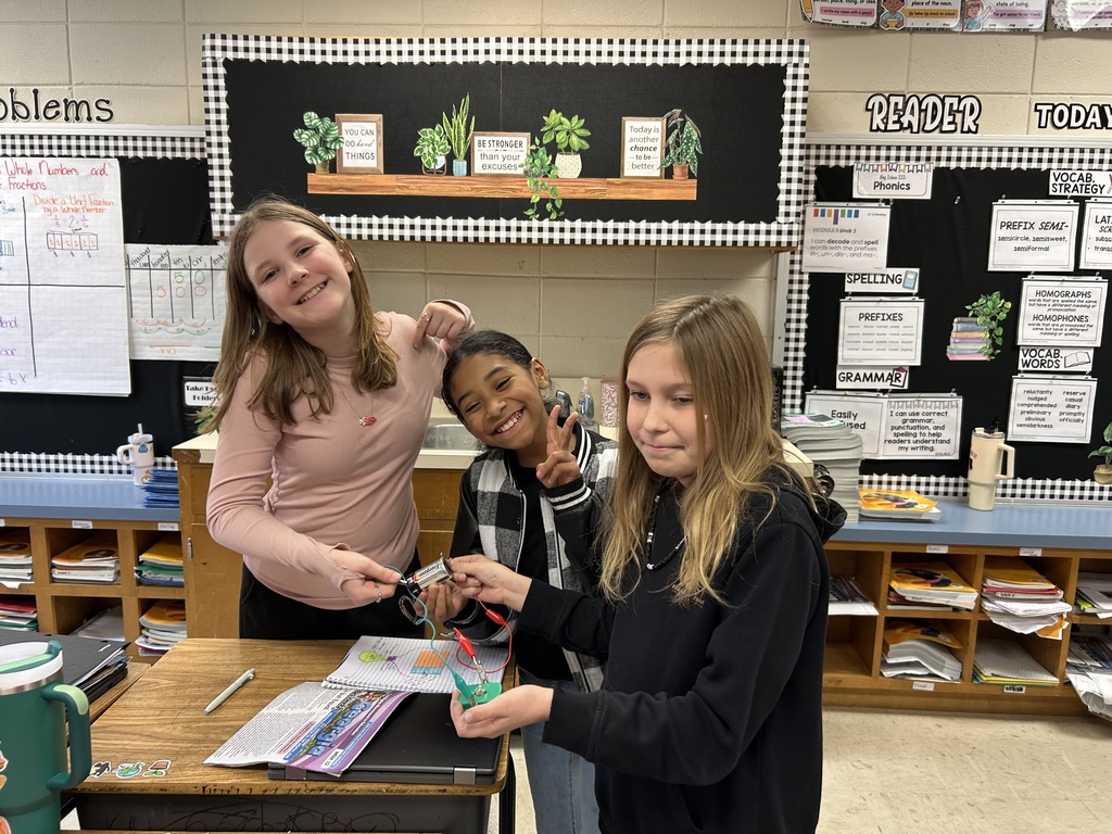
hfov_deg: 67.3
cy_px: 417
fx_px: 835
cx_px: 556
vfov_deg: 53.1
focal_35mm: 26
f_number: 1.5
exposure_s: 1/60
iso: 80
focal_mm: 5.7
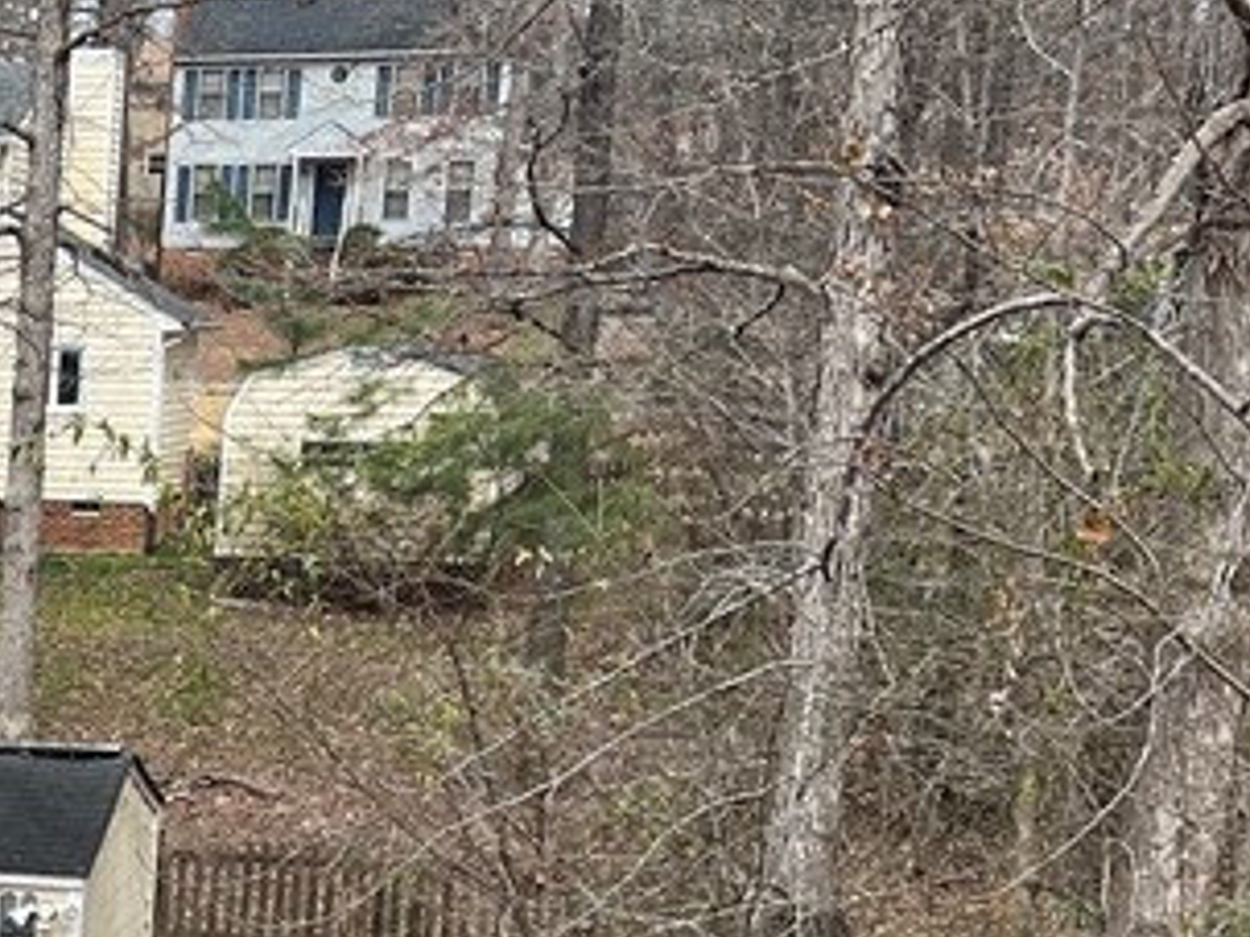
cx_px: -734
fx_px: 3176
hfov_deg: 19.0
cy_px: 1003
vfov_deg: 16.3
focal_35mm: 88
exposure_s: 1/992
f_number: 1.6
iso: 50
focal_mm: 5.1
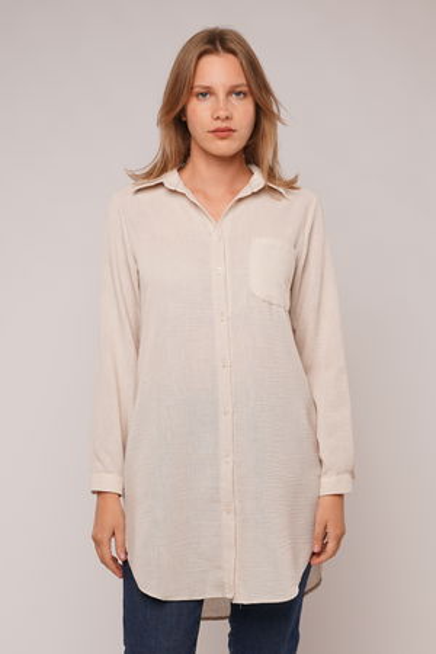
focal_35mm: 54
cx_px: 218
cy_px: 327
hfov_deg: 25.1
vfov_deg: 36.9
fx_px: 981
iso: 100
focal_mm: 36
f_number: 7.1
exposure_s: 1/100
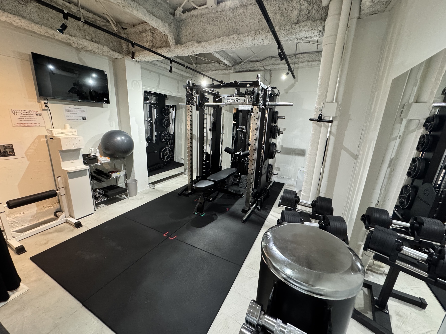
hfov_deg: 102.1
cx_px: 223
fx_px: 180
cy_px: 167
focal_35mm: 14
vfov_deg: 85.7
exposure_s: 1/50
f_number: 2.2
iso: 640
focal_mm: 2.22
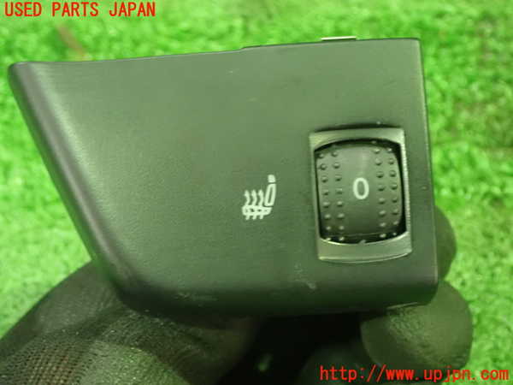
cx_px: 256
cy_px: 192
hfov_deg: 19.6
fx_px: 1482
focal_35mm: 100
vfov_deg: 14.8
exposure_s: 1/10
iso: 1600
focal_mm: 18
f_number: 4.9
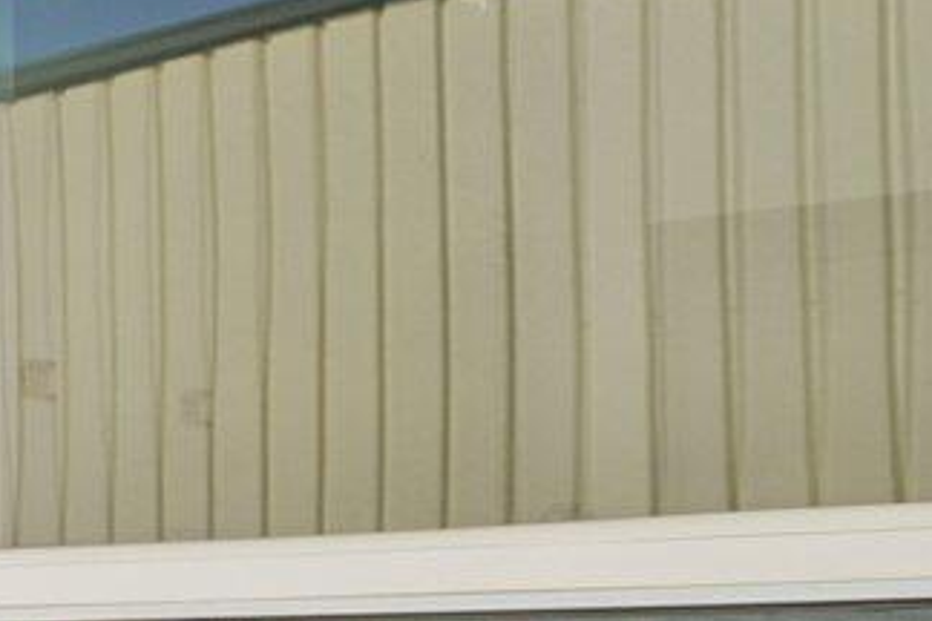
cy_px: 737
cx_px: -1404
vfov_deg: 13.2
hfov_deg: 13.5
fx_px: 2615
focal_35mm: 101
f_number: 8
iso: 100
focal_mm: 16
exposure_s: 1/200
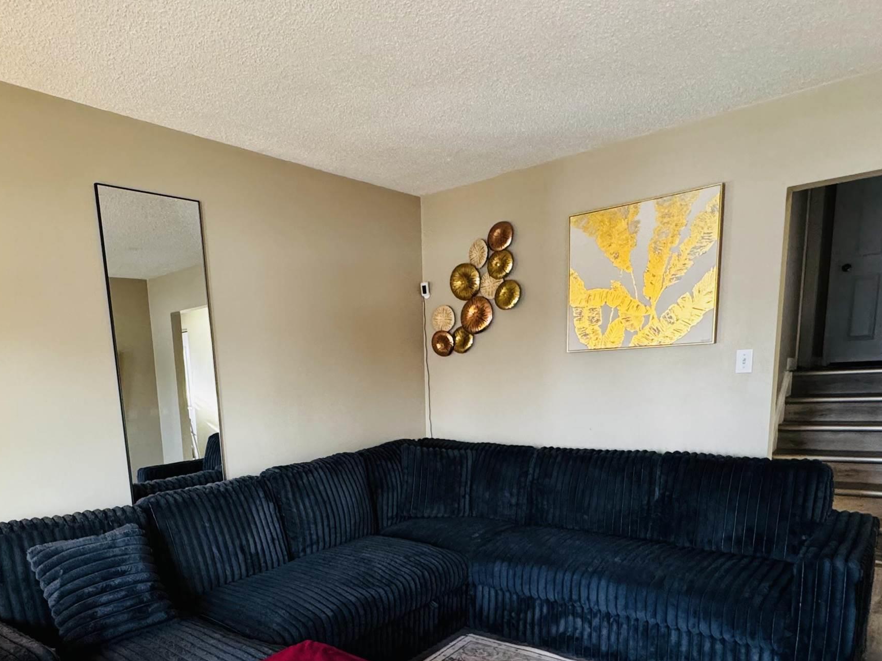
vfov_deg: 52.7
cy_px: 488
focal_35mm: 25
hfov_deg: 68.5
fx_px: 637
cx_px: 338
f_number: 2.2
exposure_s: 1/60
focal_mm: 2.22
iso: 320
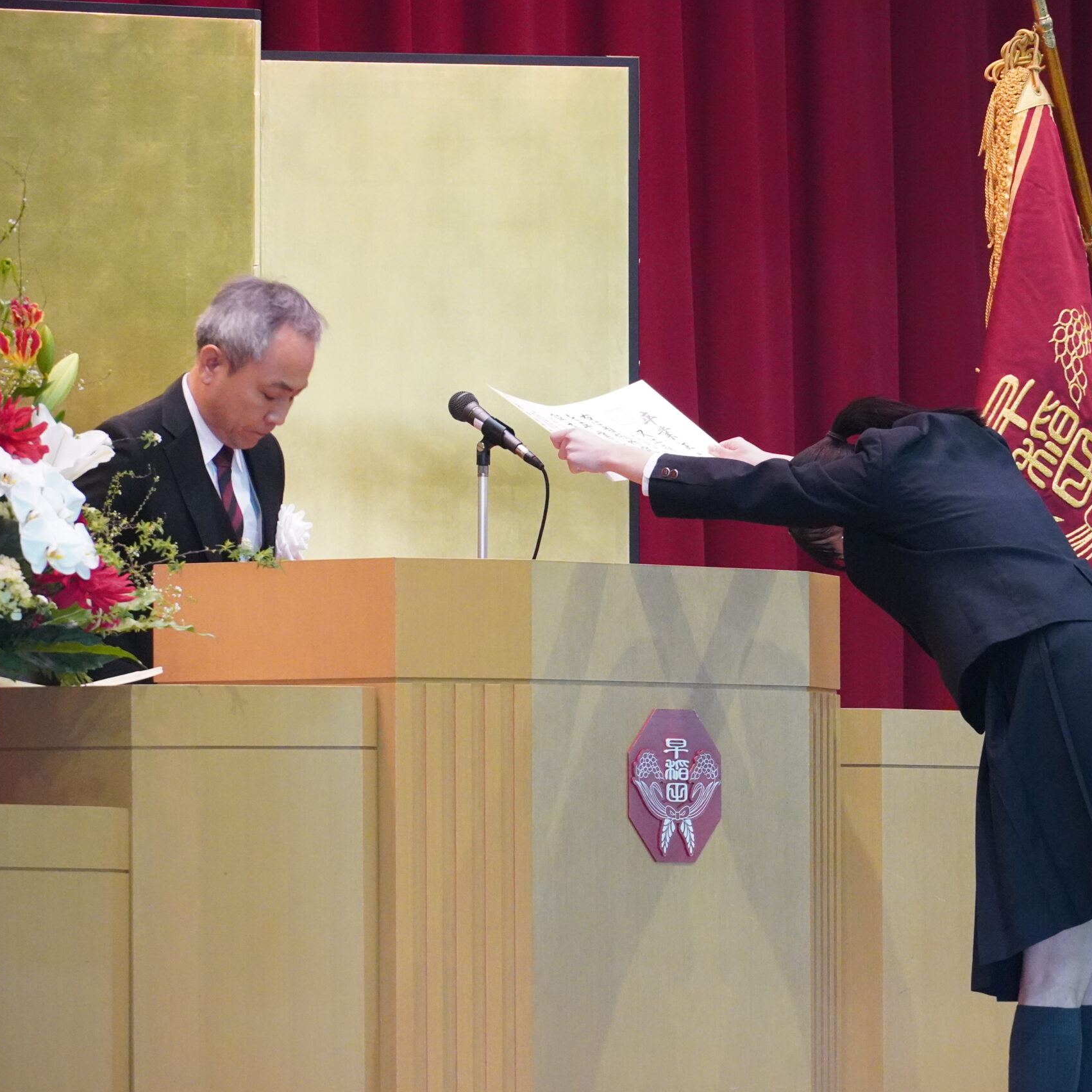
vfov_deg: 6.8
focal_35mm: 259
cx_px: 785
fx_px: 9231
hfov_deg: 6.8
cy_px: 547
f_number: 6.3
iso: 6400
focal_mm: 135
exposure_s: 1/80
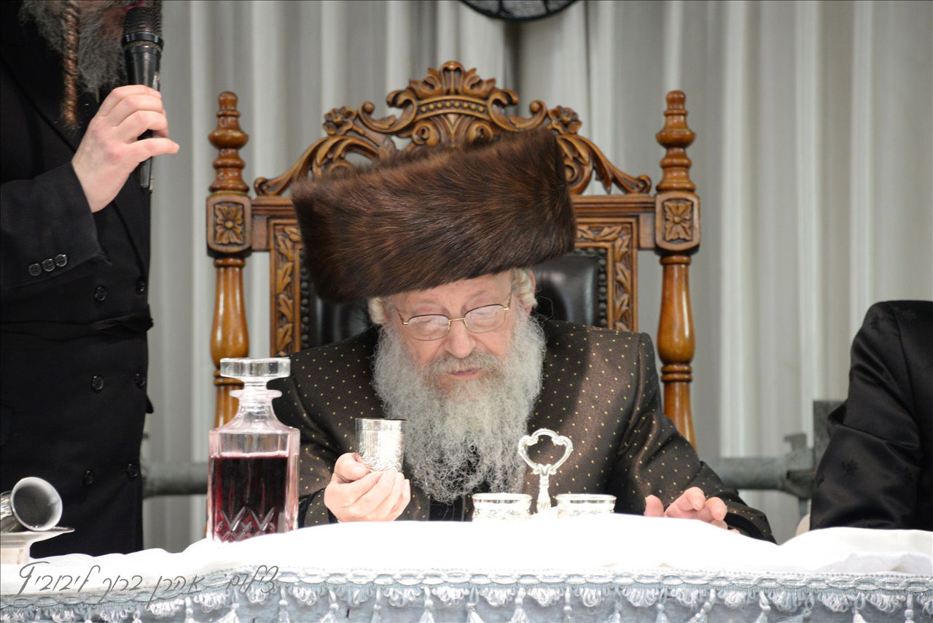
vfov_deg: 4.6
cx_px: 466
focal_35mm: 300
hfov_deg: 6.9
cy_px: 312
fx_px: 7776
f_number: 6.3
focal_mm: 300
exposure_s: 1/80
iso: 2500
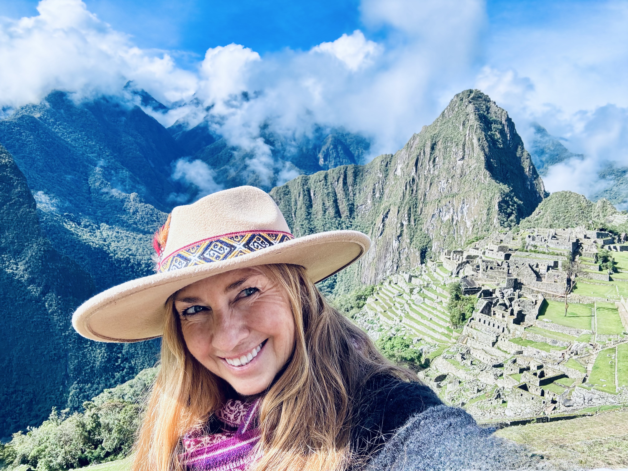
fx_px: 417
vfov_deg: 58.9
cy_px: 236
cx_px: 314
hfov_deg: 73.9
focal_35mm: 23
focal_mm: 2.69
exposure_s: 1/376
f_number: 1.9
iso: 25
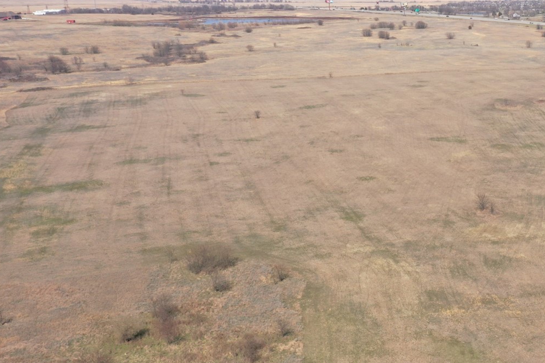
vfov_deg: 23.8
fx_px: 863
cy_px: 207
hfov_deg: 33.1
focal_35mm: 57
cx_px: 496
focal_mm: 10.26
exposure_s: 1/120
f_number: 11
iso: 100
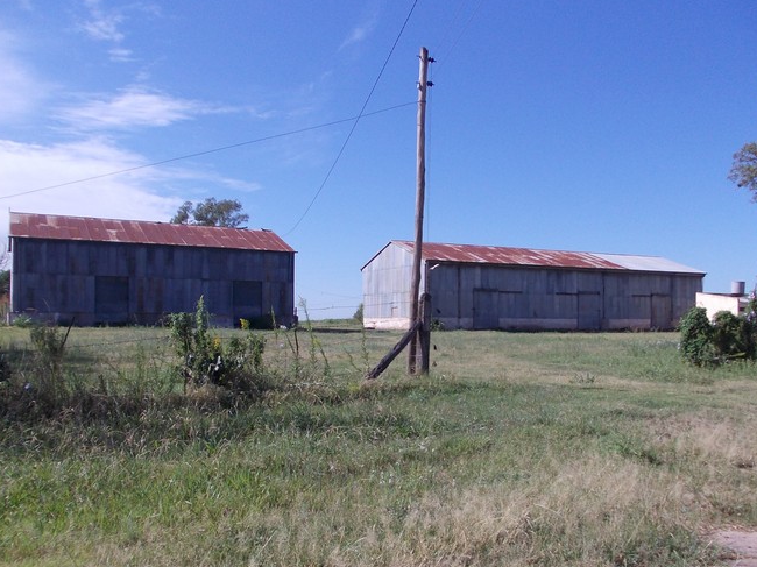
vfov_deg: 42.8
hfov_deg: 55.4
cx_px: 376
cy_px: 325
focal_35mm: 33
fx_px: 721
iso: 80
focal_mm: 4
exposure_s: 1/400
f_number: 5.4
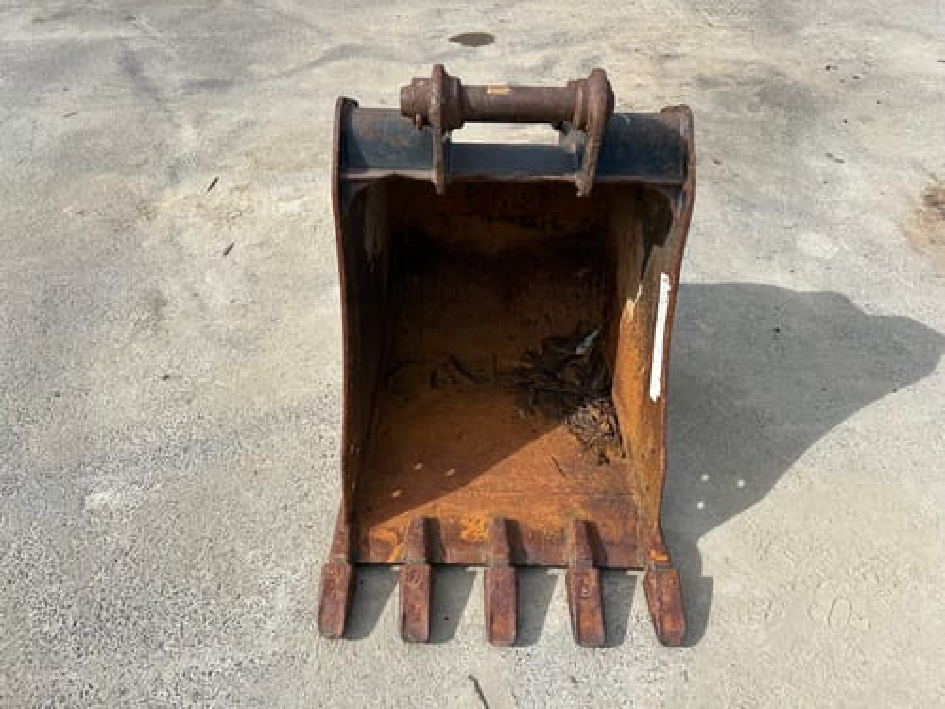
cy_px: 354
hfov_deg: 71.6
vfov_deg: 56.8
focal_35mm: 24
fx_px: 655
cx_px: 472
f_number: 1.78
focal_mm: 6.86
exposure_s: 1/4016
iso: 80
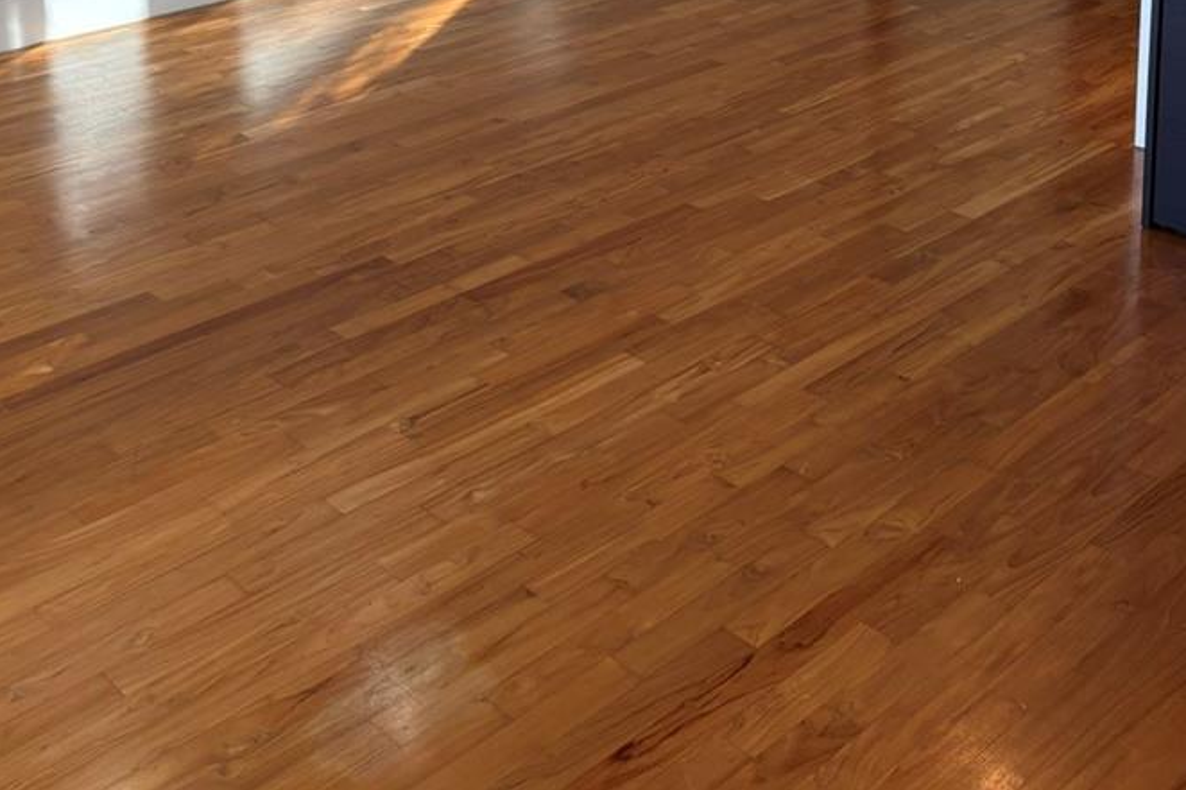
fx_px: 1614
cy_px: -254
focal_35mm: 49
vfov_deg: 24.0
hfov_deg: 40.1
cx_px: 459
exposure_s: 1/120
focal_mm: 5.96
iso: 125
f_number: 1.6
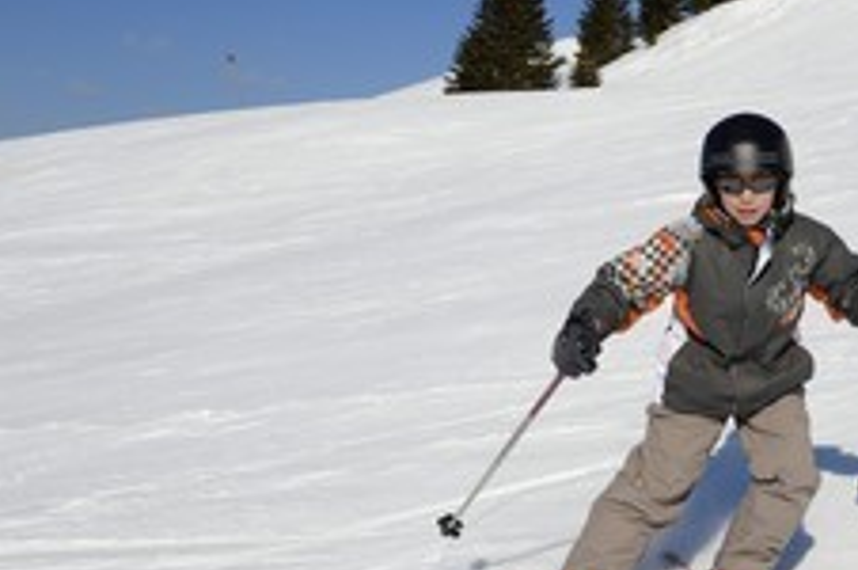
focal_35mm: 54
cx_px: 611
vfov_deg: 25.0
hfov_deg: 36.3
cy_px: 304
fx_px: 1285
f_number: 10
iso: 200
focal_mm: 29
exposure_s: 1/800
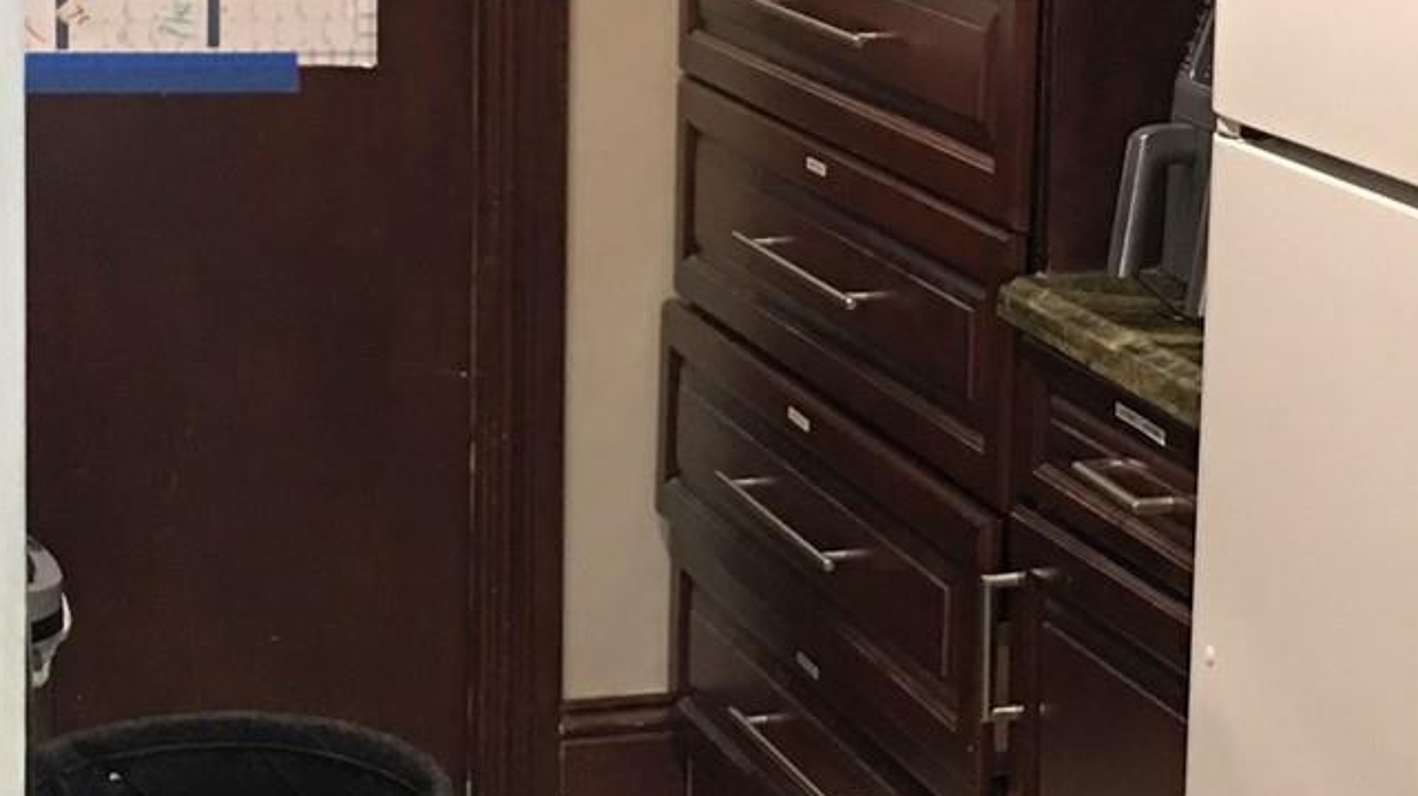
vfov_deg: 11.9
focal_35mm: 101
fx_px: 3796
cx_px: 945
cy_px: 115
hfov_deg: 21.1
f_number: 2.2
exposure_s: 1/15
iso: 80
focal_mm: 4.15
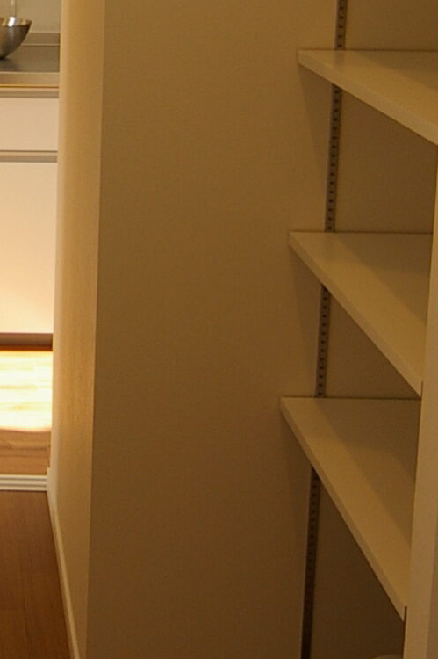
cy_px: 91
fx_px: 1316
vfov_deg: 27.3
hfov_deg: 17.9
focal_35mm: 72
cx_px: -93
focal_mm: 12
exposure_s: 1/45
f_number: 5.6
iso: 200
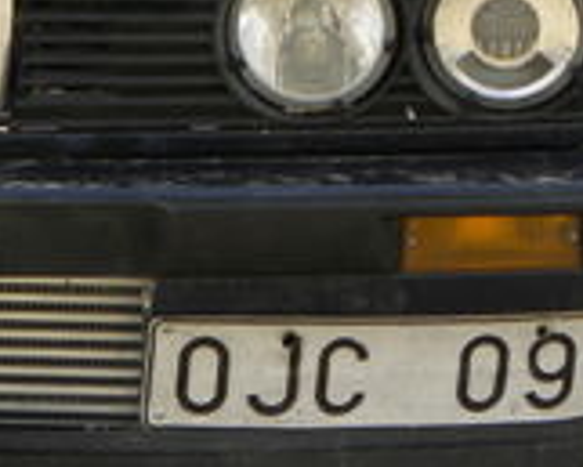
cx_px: -7
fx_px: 4420
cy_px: -214
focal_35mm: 256
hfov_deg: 7.5
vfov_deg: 6.0
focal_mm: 11.8
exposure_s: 1/167
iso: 64
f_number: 4
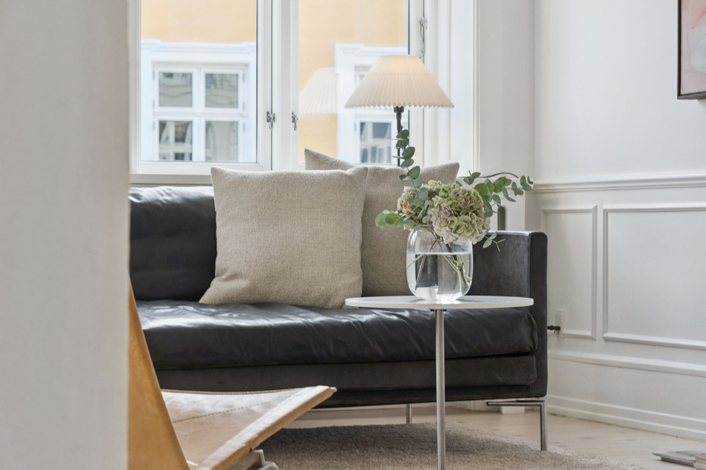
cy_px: 235
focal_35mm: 105
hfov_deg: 19.5
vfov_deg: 13.0
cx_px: 353
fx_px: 2059
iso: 250
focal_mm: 70
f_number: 8
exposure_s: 1/25
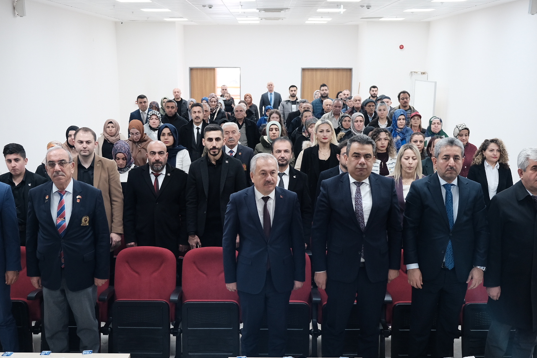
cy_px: 238
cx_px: 255
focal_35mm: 43
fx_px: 642
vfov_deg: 31.0
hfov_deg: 45.4
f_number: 3.2
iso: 1000
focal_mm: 20.5
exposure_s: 1/100
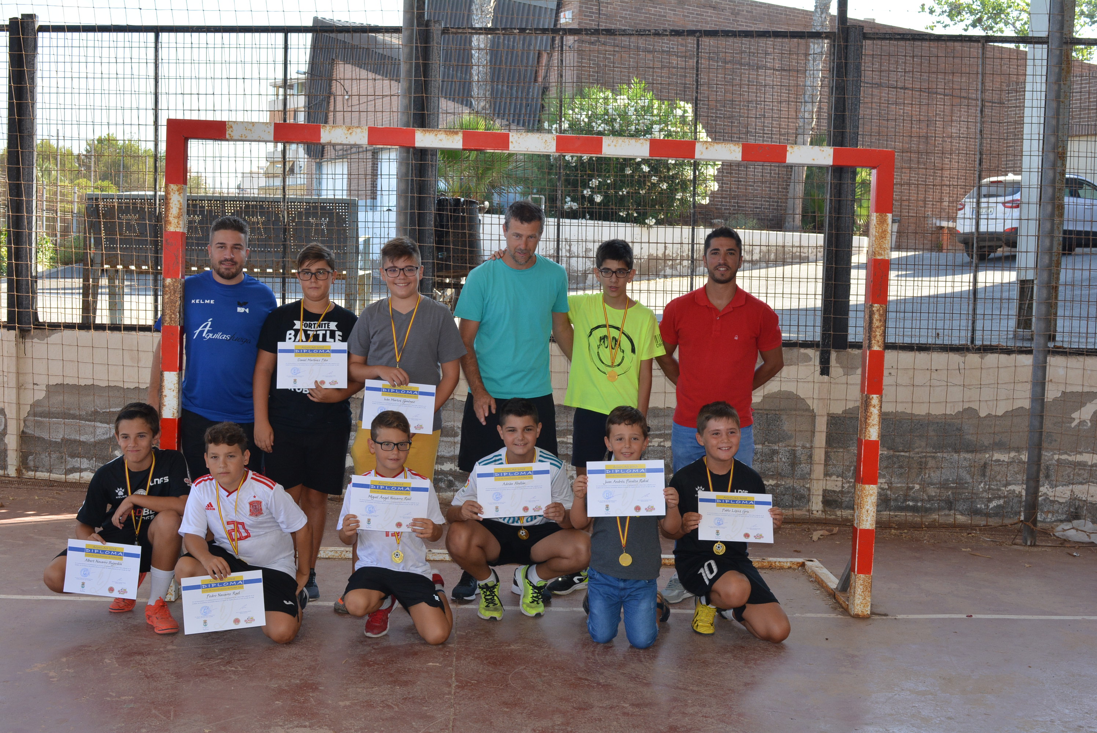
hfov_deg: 46.4
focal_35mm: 42
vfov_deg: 31.9
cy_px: 366
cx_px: 548
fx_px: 1281
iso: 400
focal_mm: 28
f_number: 10
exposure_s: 1/200
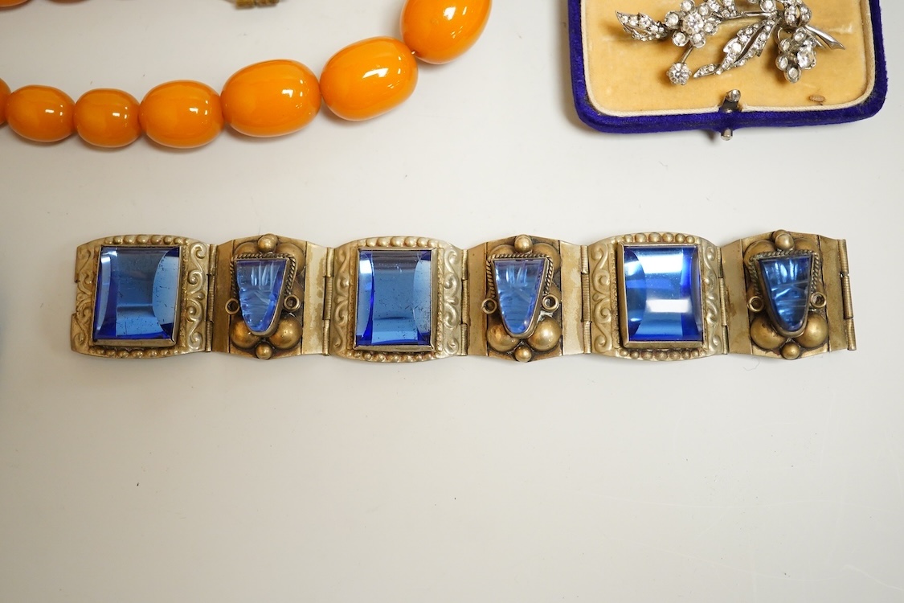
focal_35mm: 45
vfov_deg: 29.9
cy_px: 302
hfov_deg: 43.6
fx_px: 1130
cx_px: 452
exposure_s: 1/200
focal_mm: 30
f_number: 5
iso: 2500
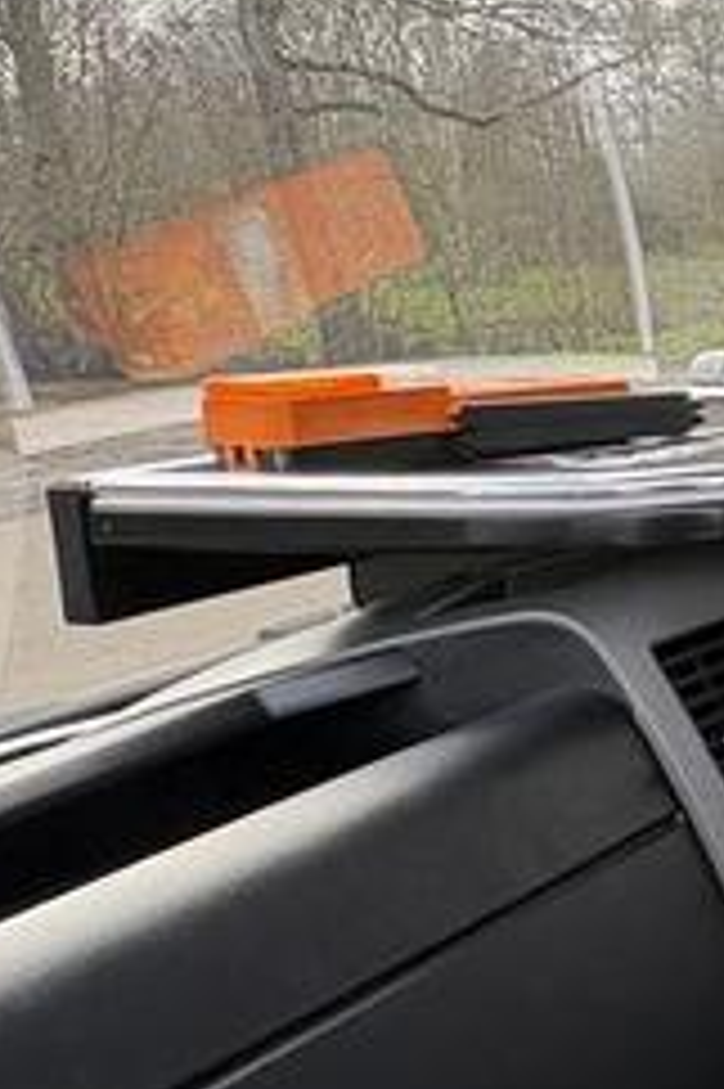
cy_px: 508
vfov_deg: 36.9
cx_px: 1417
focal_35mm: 54
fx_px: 1631
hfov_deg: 18.0
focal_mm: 2.22
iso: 50
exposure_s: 1/207
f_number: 2.2
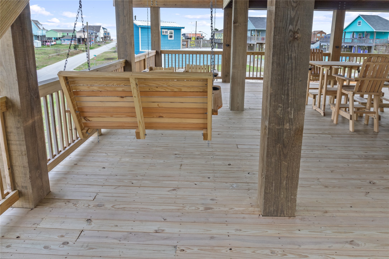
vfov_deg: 53.1
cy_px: 130
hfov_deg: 73.7
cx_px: 194
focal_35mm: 24
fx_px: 259
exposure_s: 1/30
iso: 640
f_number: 11
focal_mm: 16
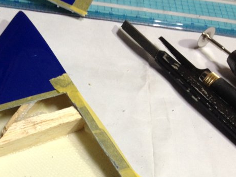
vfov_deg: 18.6
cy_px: 176
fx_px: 525
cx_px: 18
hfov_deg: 24.5
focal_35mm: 77
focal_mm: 4.28
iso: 64
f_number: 2.4
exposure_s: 1/20
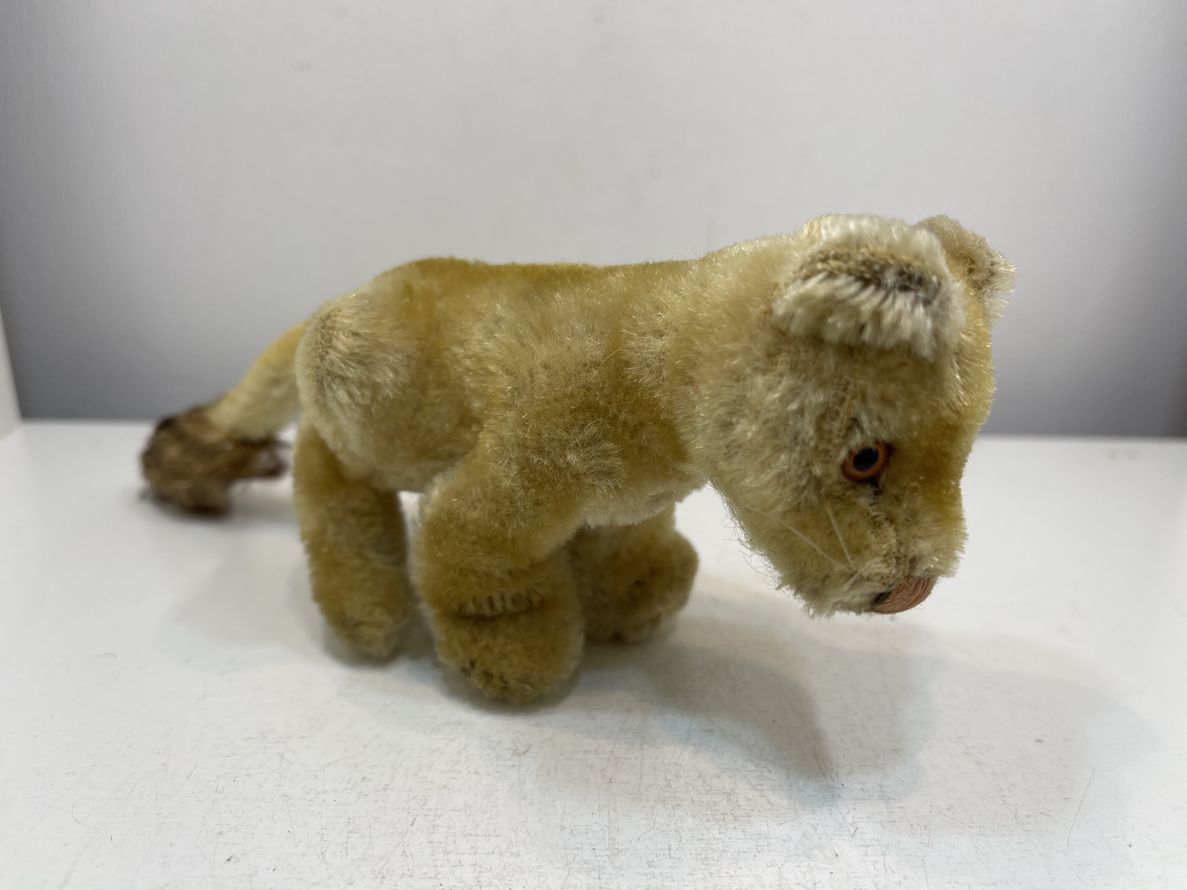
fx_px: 857
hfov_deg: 69.4
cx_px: 594
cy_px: 445
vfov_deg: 54.9
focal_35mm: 25
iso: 32
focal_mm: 5.1
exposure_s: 1/255
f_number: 1.6
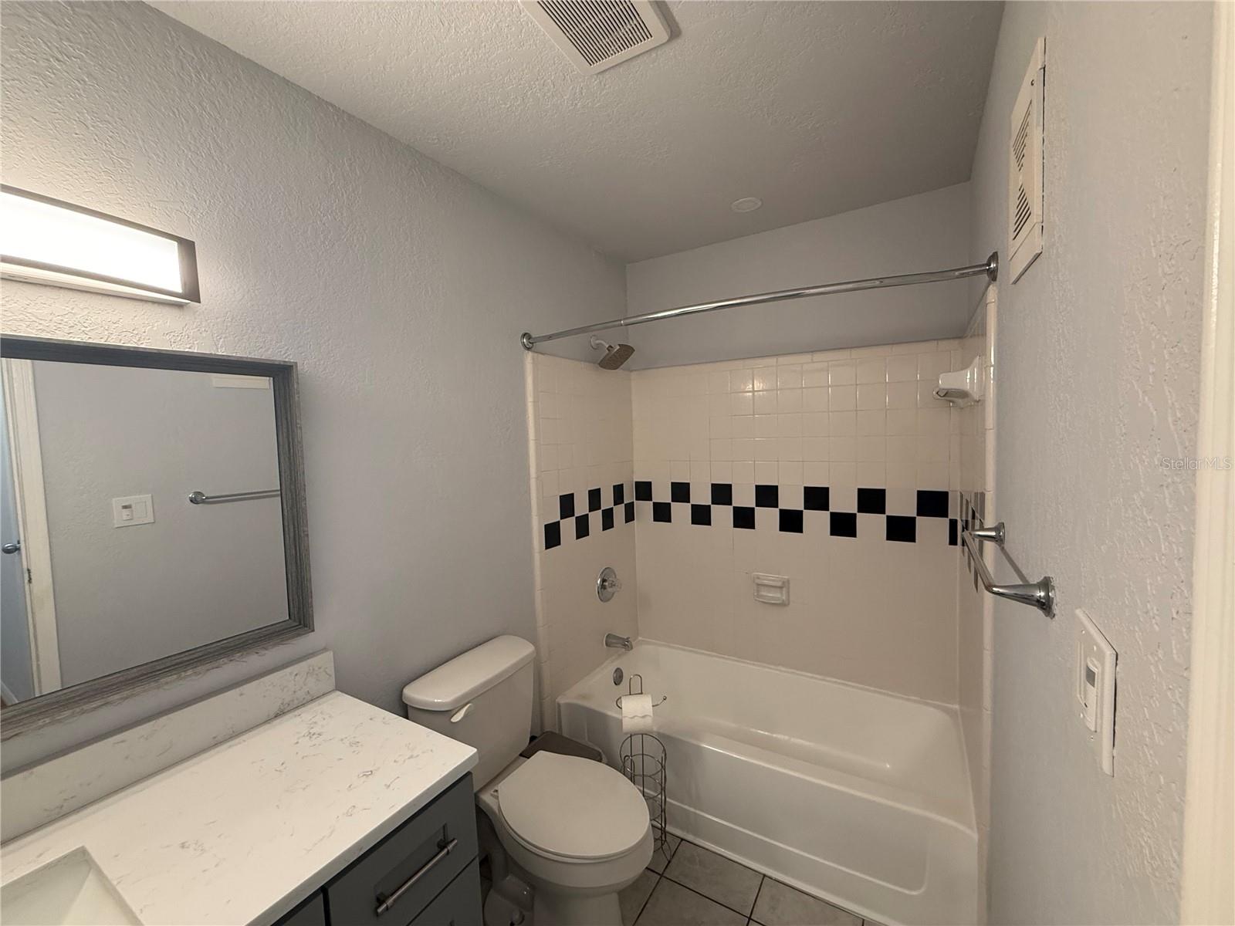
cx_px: 618
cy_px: 463
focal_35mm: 14
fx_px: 499
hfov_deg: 102.1
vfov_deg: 85.7
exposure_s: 1/120
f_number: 2.2
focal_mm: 2.22
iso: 320
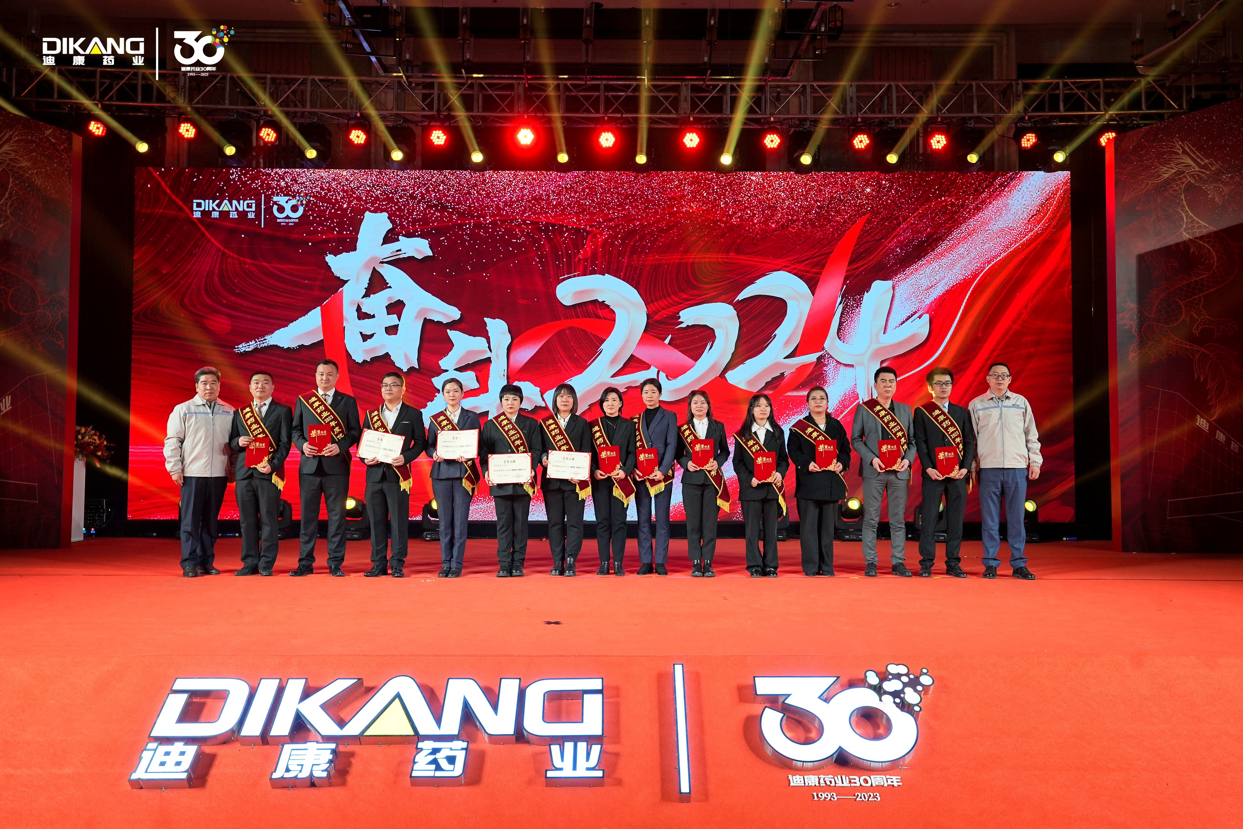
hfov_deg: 63.7
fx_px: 1001
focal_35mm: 29
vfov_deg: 45.0
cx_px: 622
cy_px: 414
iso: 800
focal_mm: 29
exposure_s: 1/80
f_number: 6.3
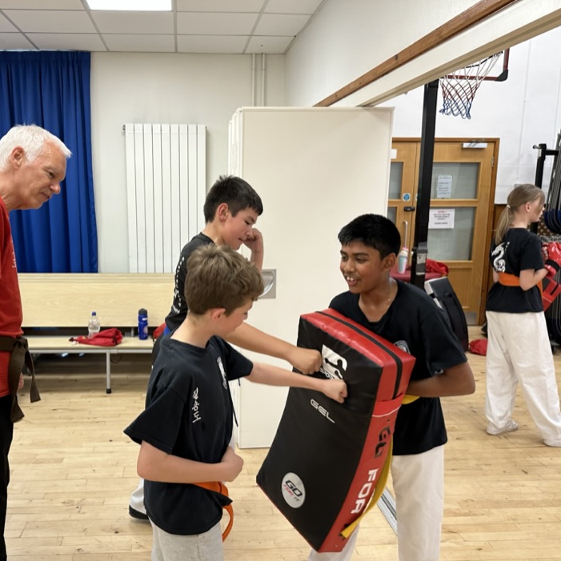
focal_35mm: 31
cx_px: 204
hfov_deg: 51.9
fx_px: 568
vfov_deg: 52.5
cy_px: 302
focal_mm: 6.86
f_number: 1.78
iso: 125
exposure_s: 1/100
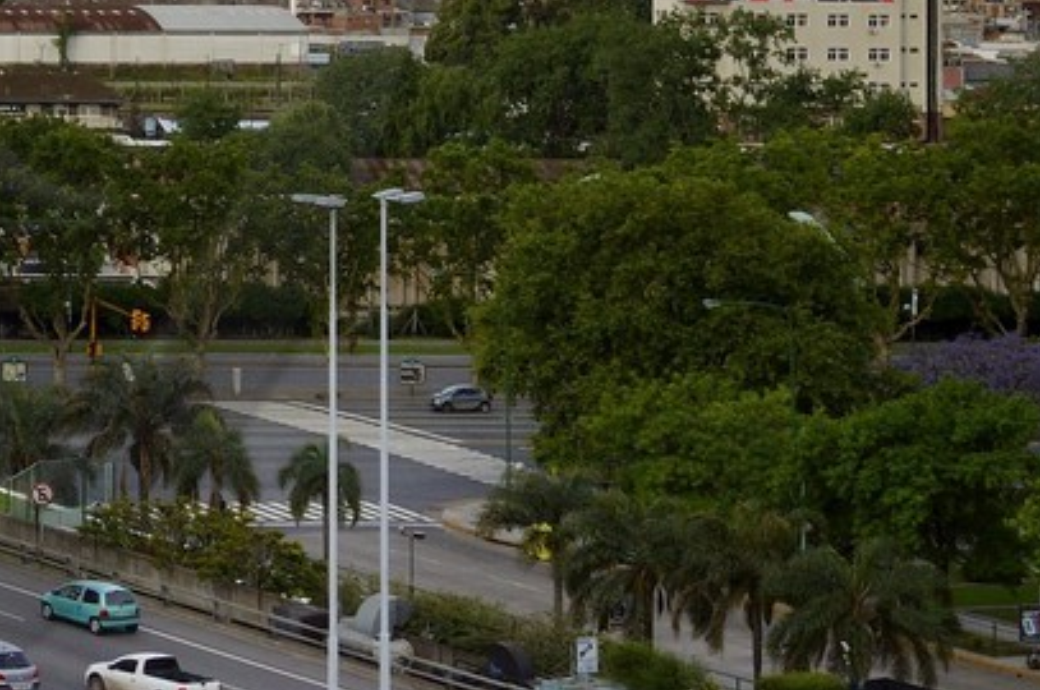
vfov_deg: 10.9
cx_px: -621
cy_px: -197
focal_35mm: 122
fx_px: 3519
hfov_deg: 15.3
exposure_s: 1/250
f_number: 13
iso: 400
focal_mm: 31
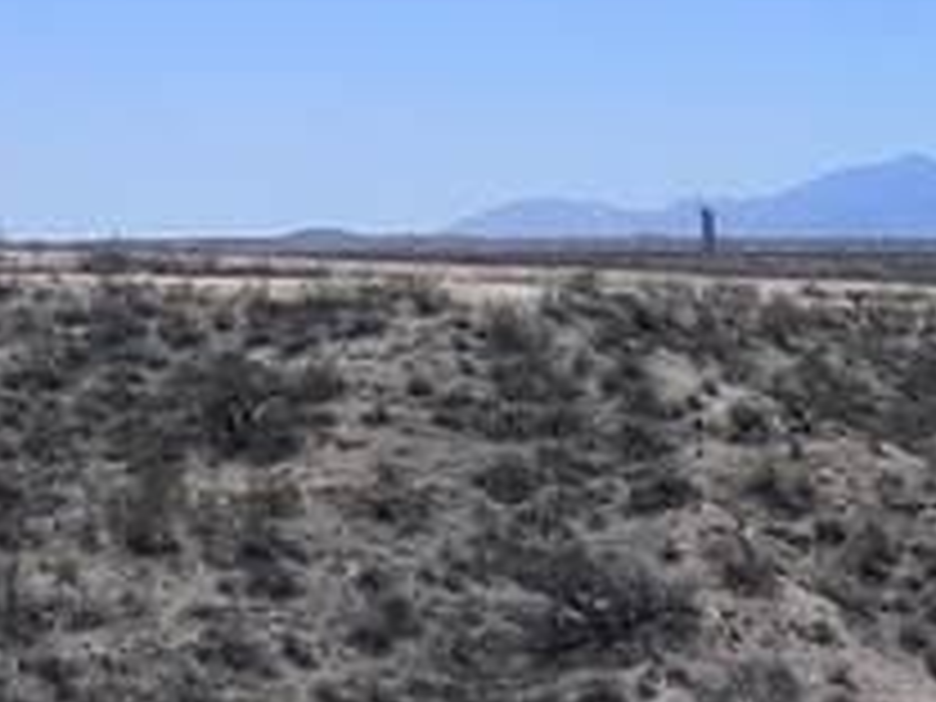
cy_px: 1008
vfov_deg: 9.8
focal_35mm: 148
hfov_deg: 11.7
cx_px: 1962
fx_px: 4002
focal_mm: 6.86
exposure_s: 1/7042
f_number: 1.78
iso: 80
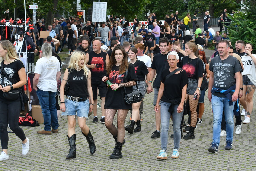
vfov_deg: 13.0
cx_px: 128
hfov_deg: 19.5
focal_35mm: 105
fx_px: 747
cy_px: 86
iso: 400
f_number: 13
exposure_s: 1/200
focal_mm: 70
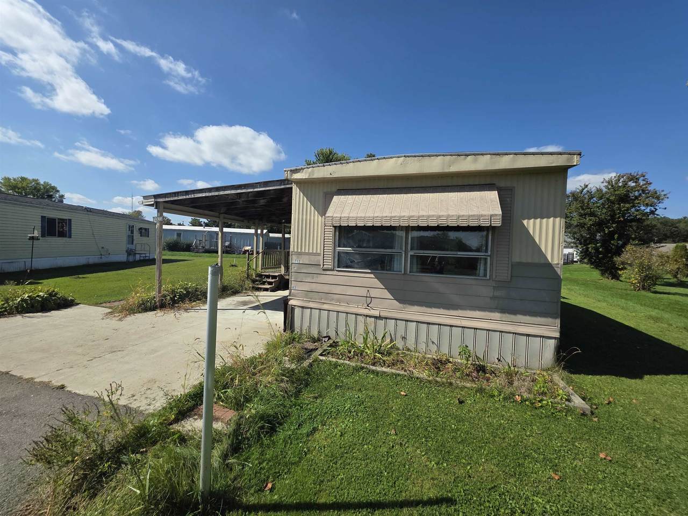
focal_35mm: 13
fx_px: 258
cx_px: 344
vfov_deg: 89.9
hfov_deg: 106.2
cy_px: 258
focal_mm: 2.2
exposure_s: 1/2790
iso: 40
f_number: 1.9
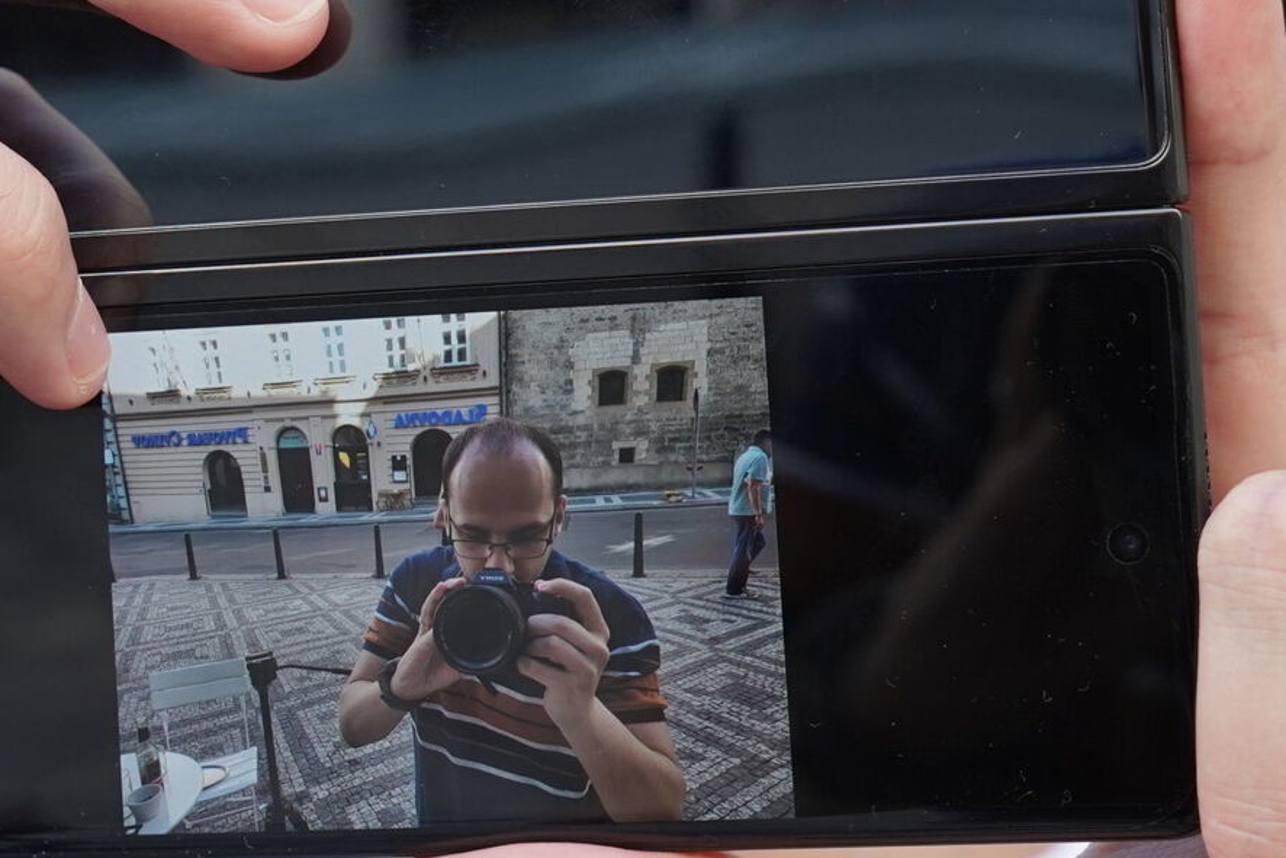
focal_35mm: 78
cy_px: 139
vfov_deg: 17.3
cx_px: 472
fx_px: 2787
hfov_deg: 25.9
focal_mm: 36
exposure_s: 1/250
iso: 640
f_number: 6.3
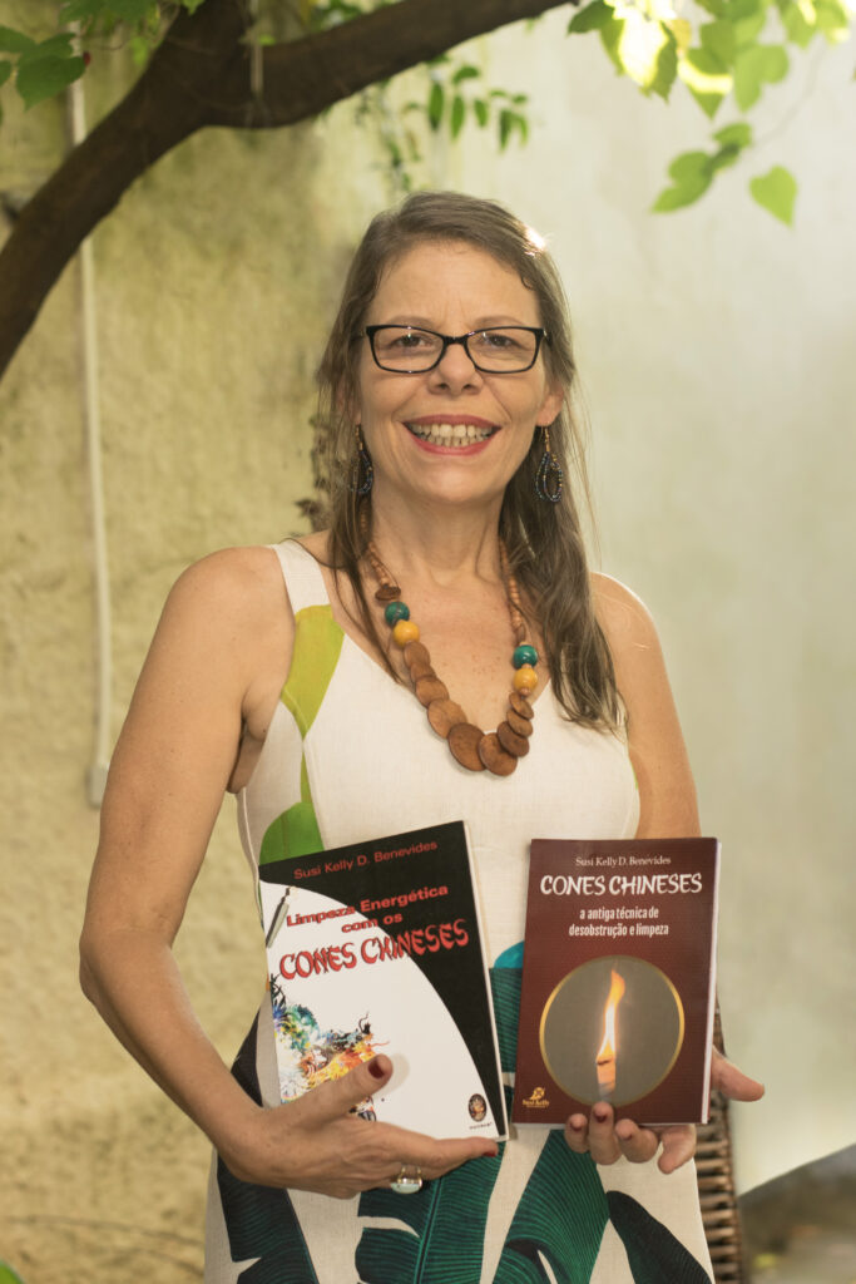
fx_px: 2674
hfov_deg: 18.2
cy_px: 642
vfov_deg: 27.0
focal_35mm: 75
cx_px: 428
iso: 320
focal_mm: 50
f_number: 3.5
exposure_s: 1/200
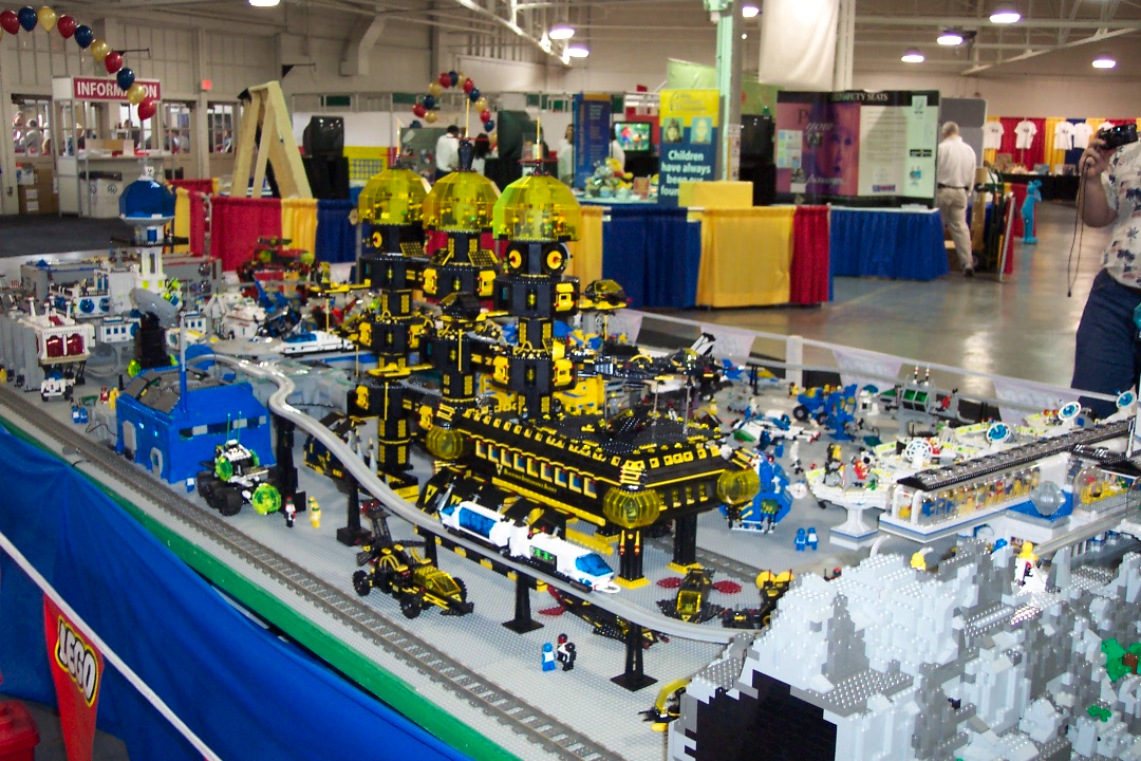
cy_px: 380
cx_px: 570
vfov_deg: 35.1
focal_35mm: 38
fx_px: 1204
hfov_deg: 50.7
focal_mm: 8
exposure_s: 1/30
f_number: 2.8
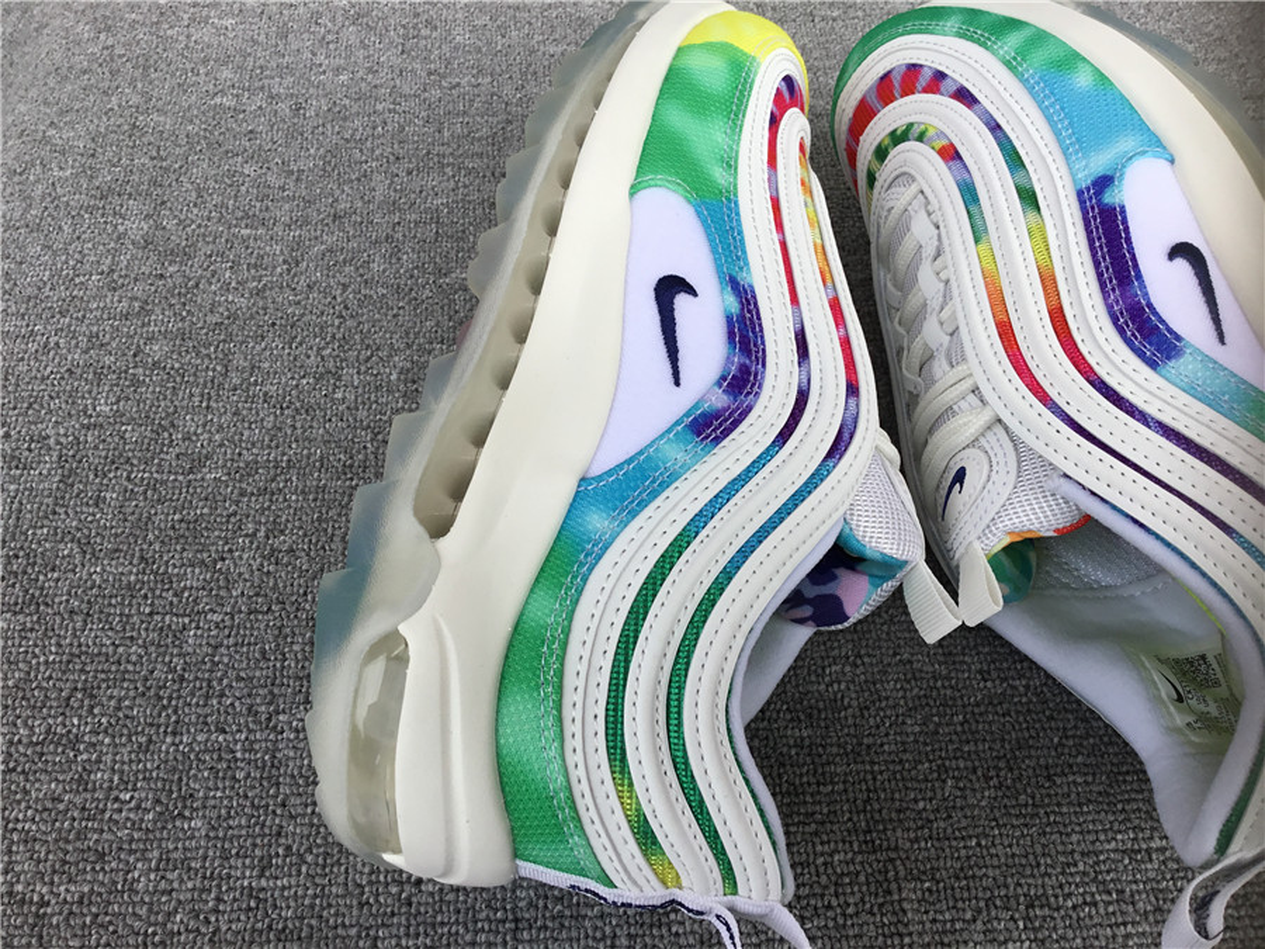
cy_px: 474
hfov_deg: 58.4
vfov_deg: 45.4
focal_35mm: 31
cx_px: 632
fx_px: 1133
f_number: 2.4
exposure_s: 1/381
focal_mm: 3.3
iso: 25
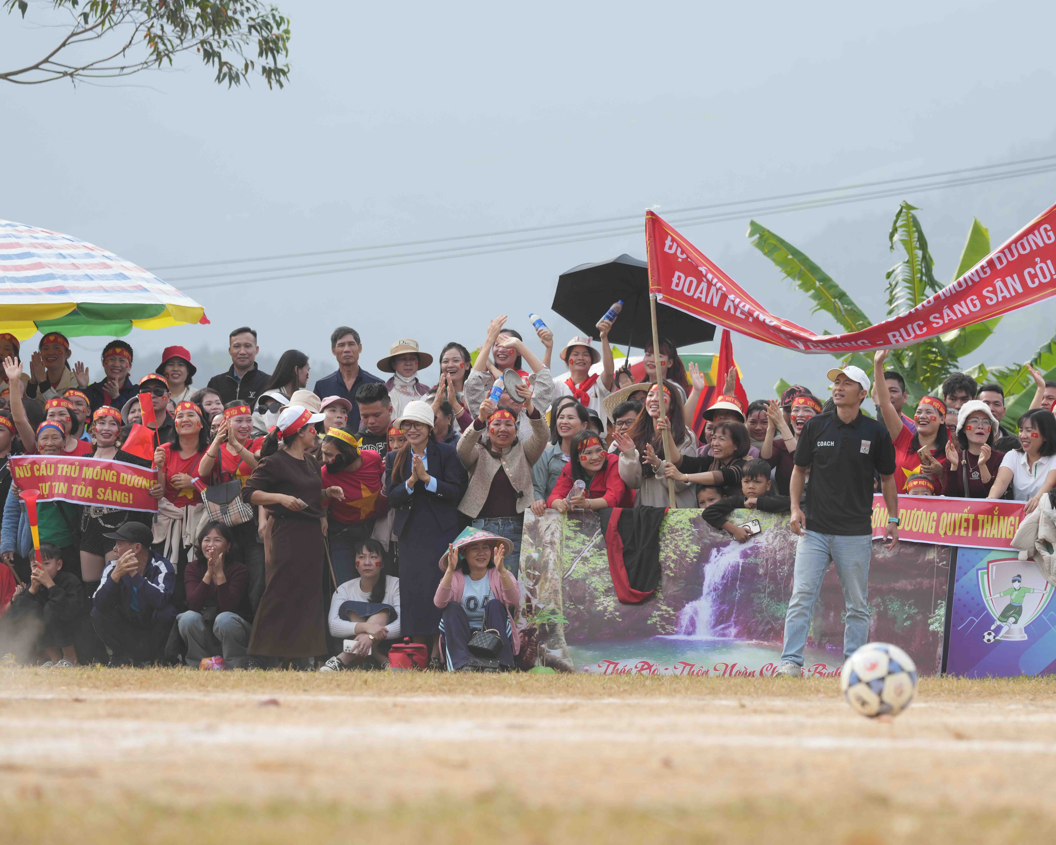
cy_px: 423
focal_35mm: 199
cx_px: 634
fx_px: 6219
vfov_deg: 7.8
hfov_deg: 9.7
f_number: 5
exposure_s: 1/640
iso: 200
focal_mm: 176
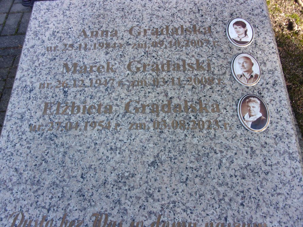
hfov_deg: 63.4
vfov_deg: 49.7
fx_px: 245
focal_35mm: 28
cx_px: 152
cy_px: 114
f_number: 3.9
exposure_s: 1/120
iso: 80
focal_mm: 5.1
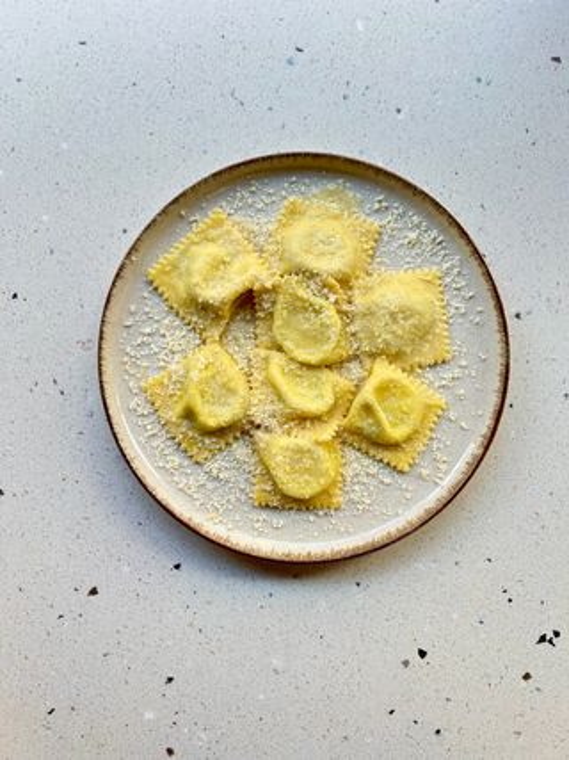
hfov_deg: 53.0
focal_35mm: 26
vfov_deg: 67.3
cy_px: 380
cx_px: 284
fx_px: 570
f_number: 1.5
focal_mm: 5.7
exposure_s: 1/100
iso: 50
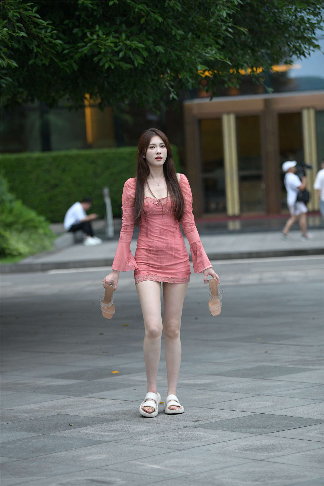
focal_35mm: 130
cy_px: 243
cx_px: 162
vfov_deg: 15.8
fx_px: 1755
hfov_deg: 10.5
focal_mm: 130
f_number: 3.2
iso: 2000
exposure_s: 1/500
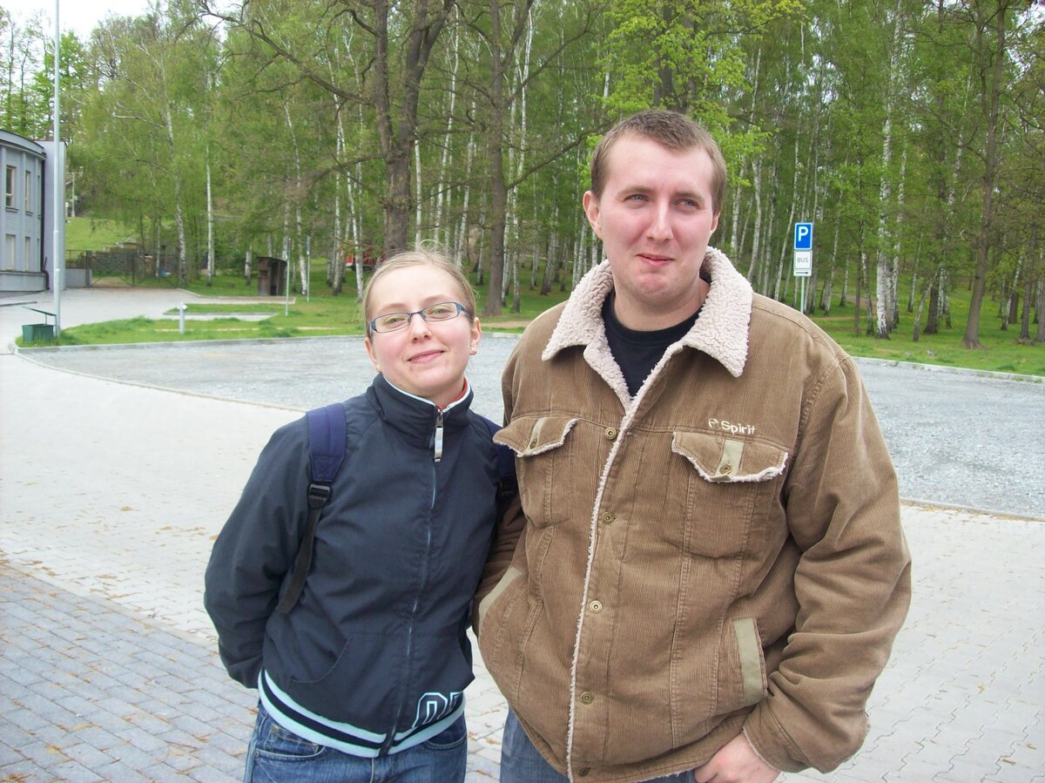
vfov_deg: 39.6
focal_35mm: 36
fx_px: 1086
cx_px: 522
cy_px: 392
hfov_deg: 51.4
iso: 80
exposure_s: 1/227
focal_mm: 6
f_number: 2.7
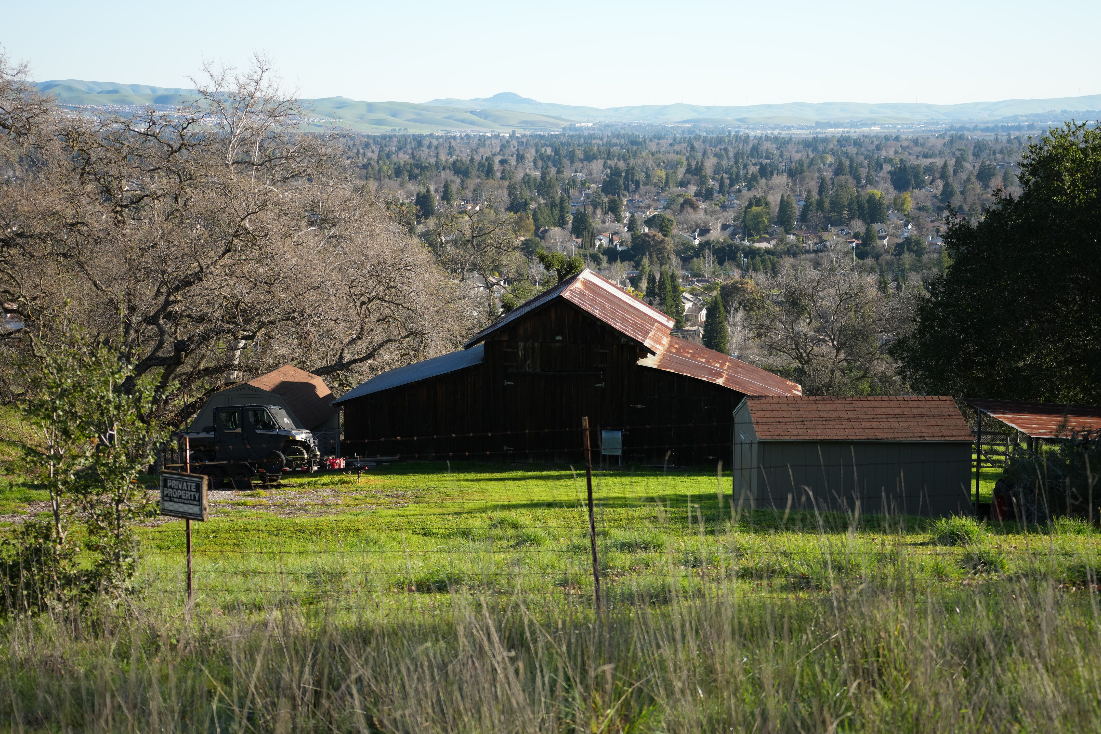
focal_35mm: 63
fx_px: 1927
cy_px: 367
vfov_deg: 21.6
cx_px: 550
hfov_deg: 31.9
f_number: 5.6
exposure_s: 1/1000
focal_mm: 63
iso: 500
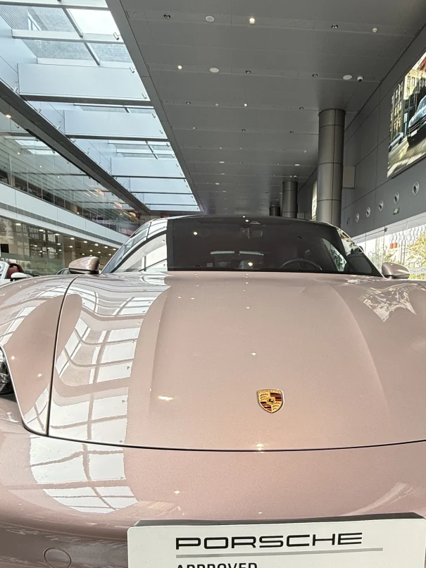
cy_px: 337
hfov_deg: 54.4
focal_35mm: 25
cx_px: 261
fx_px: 410
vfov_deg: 68.8
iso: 64
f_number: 2.2
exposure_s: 1/100
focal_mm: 2.22
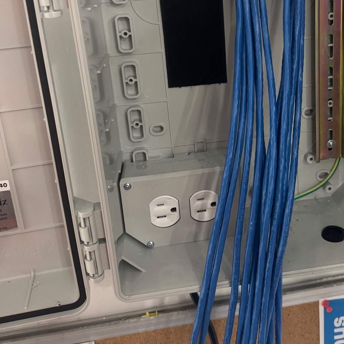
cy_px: 102
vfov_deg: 40.2
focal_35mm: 41
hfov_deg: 40.4
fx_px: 461
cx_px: 229
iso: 500
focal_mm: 6.76
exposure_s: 1/60
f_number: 1.78
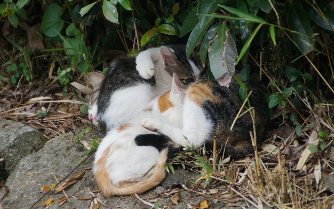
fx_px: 2786
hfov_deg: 6.9
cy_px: 108
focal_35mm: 306
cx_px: 167
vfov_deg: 4.3
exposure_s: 1/640
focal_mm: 200
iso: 1000
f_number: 6.3
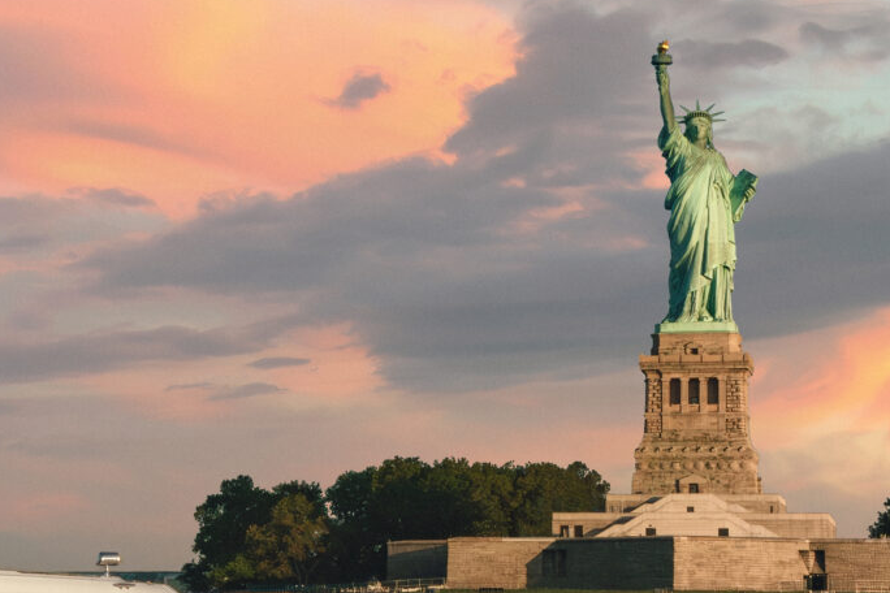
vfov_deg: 10.4
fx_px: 3238
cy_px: 487
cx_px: -264
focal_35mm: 131
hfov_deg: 15.0
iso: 400
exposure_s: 1/400
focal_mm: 35
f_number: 22
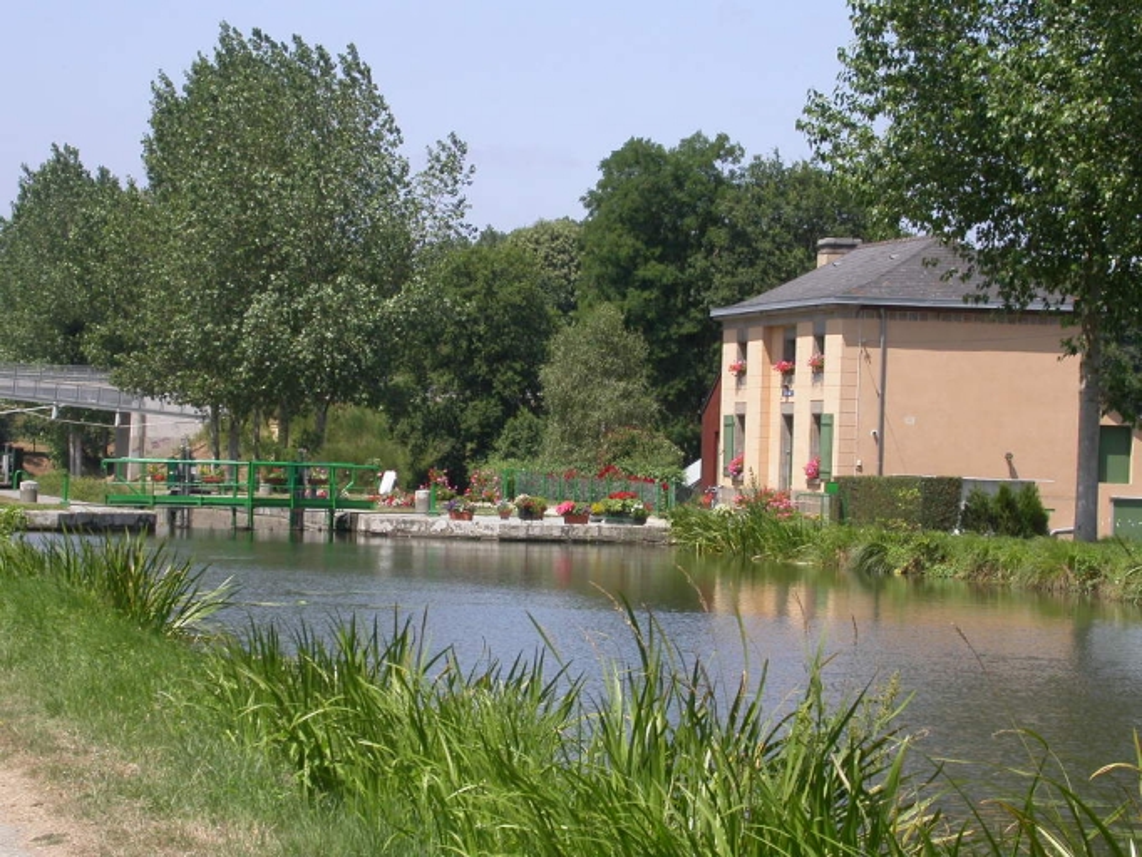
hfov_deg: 16.8
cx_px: 571
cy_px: 428
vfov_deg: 12.7
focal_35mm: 117
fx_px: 3861
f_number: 6.2
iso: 100
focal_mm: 24.2
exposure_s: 1/367
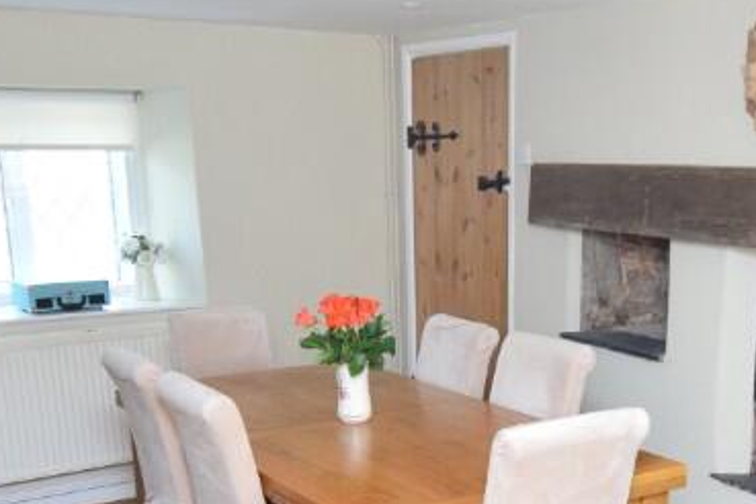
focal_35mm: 50
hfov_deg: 39.5
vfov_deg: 26.1
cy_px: 457
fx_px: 1050
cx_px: 432
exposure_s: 1/60
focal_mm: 12
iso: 500
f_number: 4
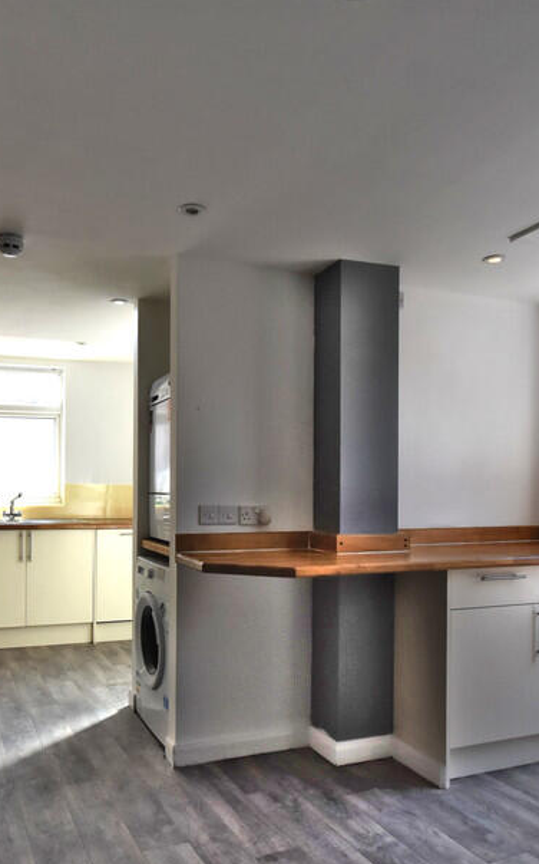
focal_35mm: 26
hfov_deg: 47.1
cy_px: 487
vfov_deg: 70.1
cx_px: 198
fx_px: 611
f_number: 8
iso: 800
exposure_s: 1/320
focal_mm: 10
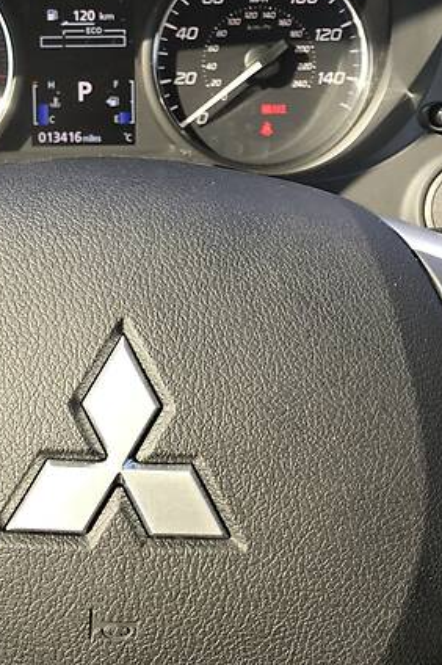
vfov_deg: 35.9
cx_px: 105
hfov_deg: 24.3
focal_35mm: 55
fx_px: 1014
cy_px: 220
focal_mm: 4
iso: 25
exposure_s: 1/113
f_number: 1.8
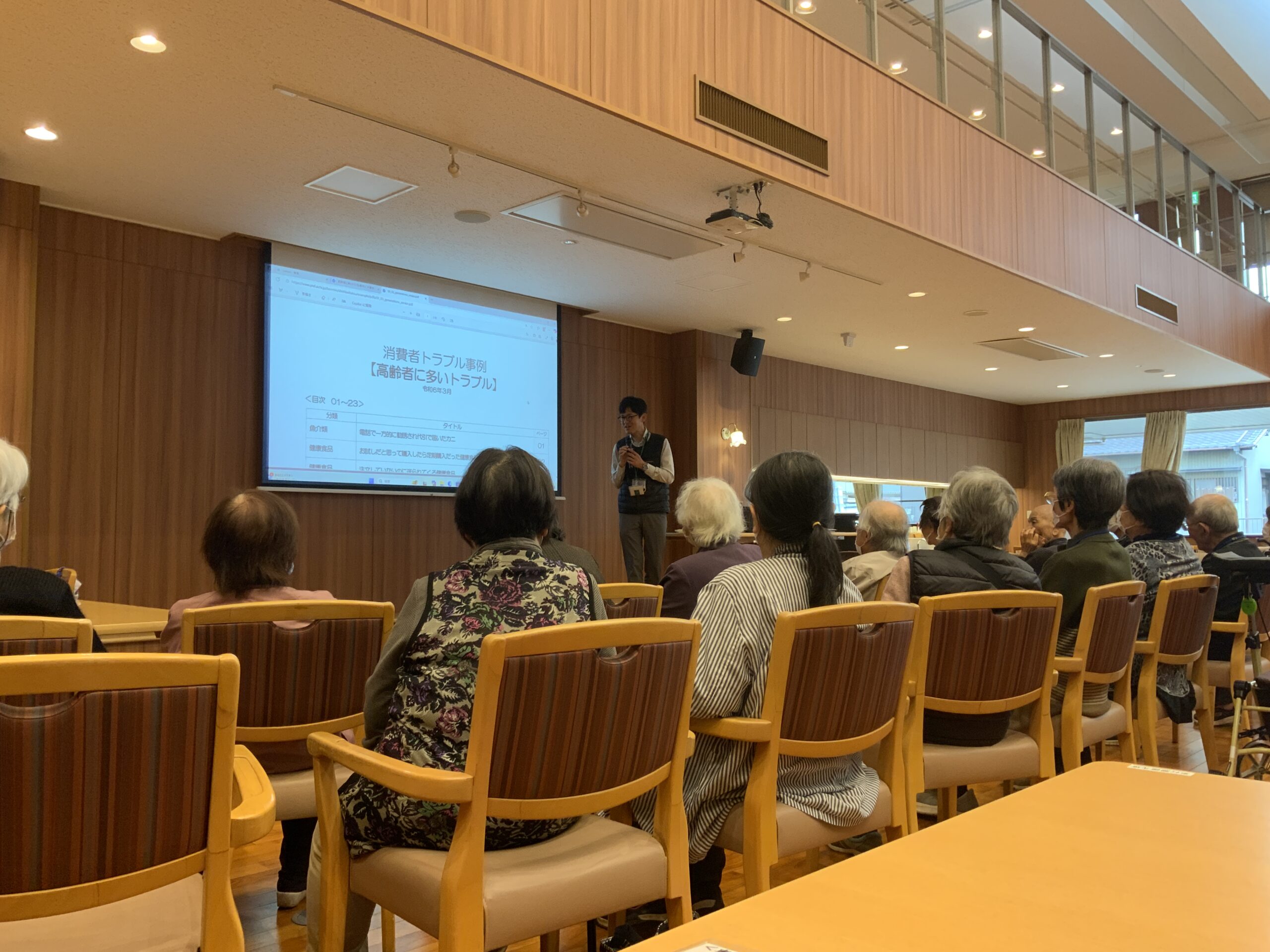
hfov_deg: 61.7
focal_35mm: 29
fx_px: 1064
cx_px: 635
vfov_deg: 48.2
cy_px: 476
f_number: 1.8
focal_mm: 3
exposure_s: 1/60
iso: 64
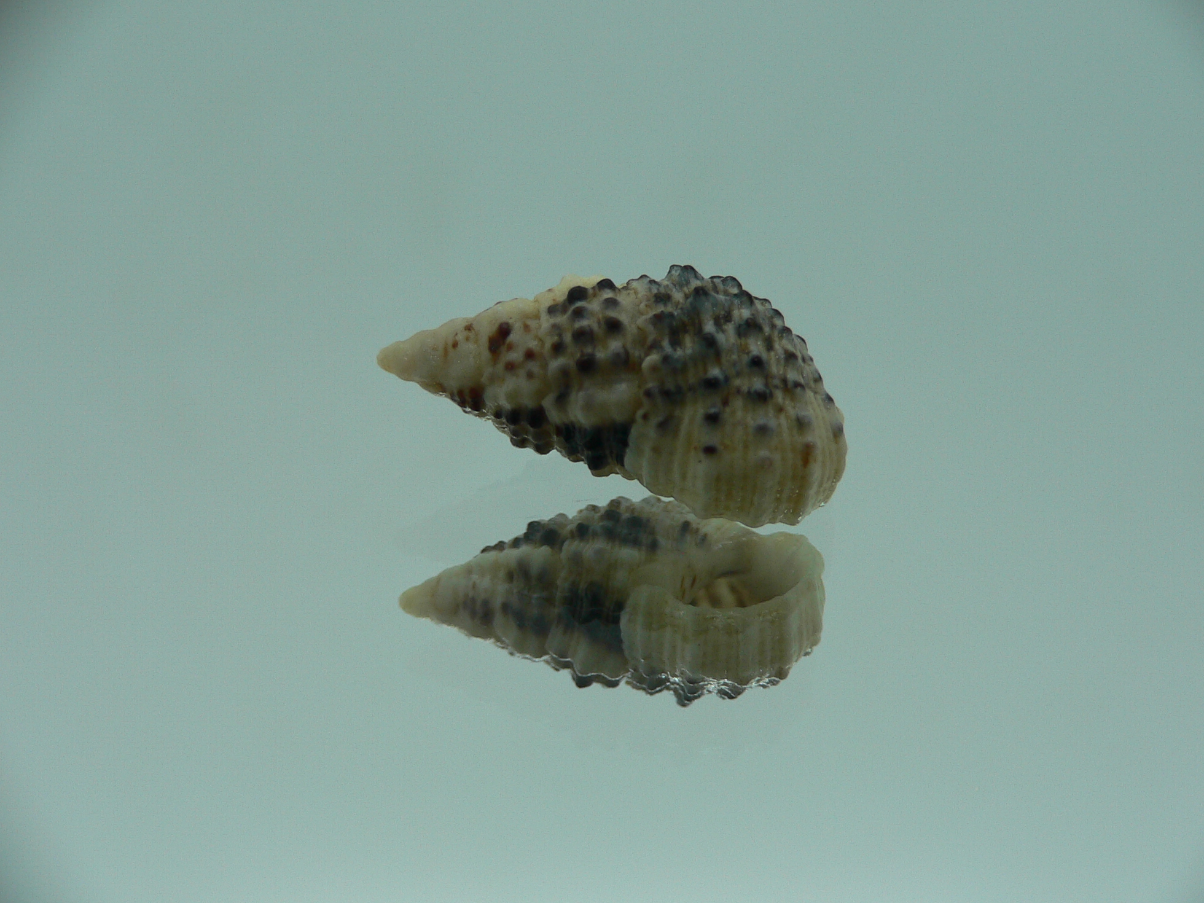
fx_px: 1252
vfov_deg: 39.7
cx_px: 614
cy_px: 462
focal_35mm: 36
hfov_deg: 51.4
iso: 80
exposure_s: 1/60
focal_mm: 4.6
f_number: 2.8
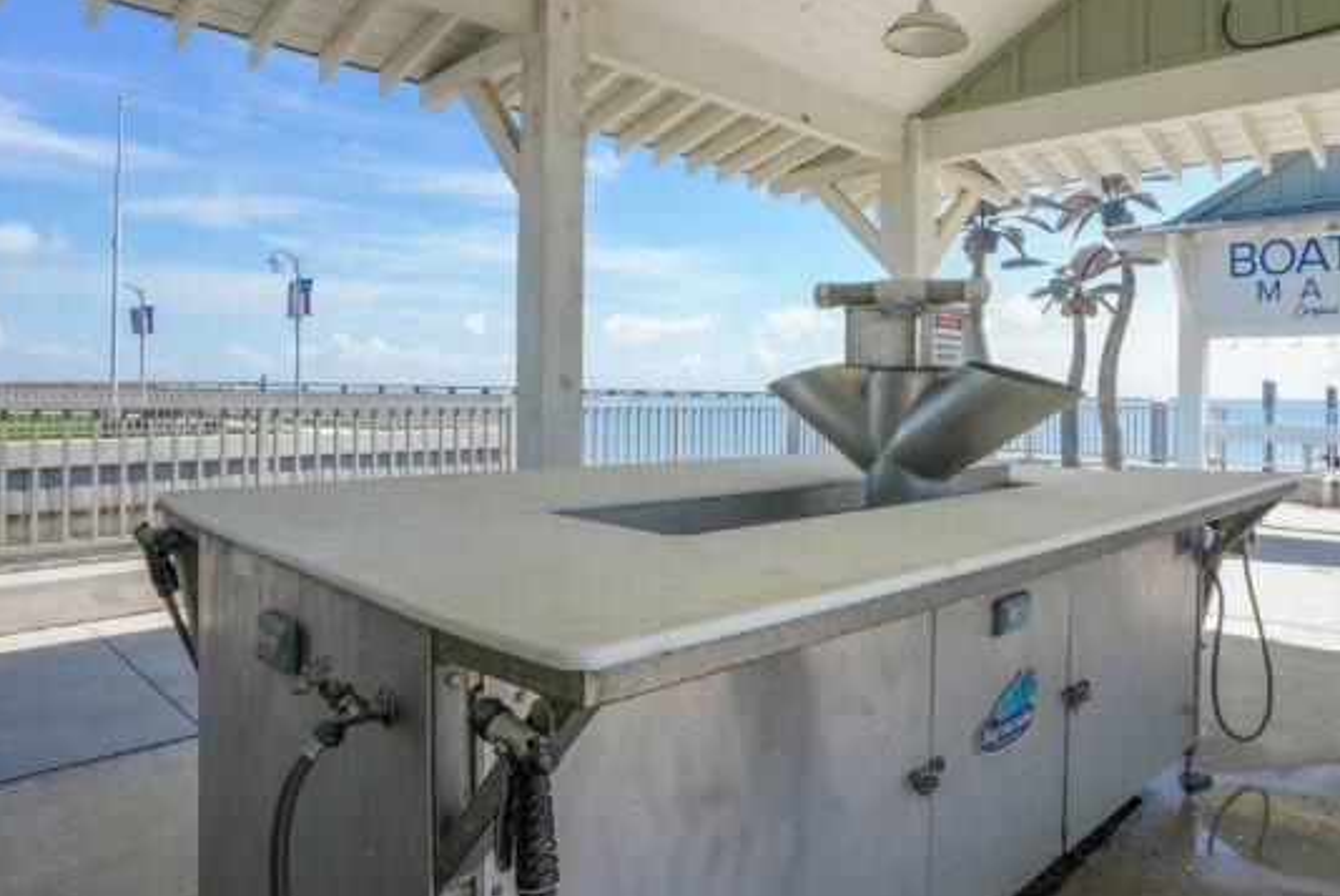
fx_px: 857
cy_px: 395
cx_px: 861
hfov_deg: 74.4
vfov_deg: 55.1
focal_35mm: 23
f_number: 16
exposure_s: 1/60
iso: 640
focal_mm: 16
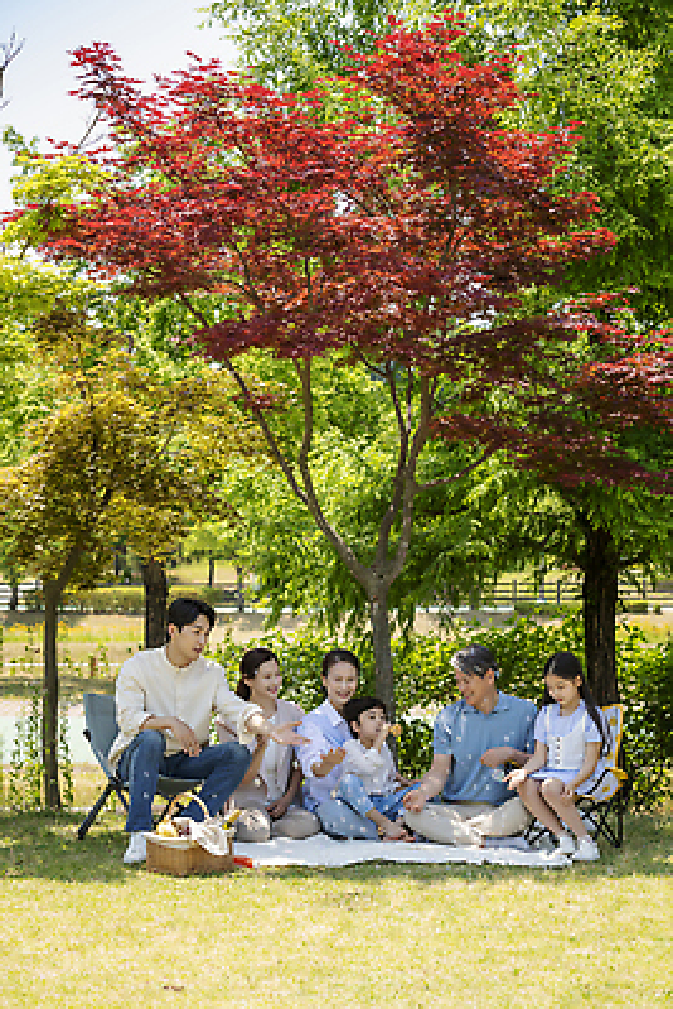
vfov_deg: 21.5
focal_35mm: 95
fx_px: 2661
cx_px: 336
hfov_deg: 14.4
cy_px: 504
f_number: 5.6
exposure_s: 1/250
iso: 160
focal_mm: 95
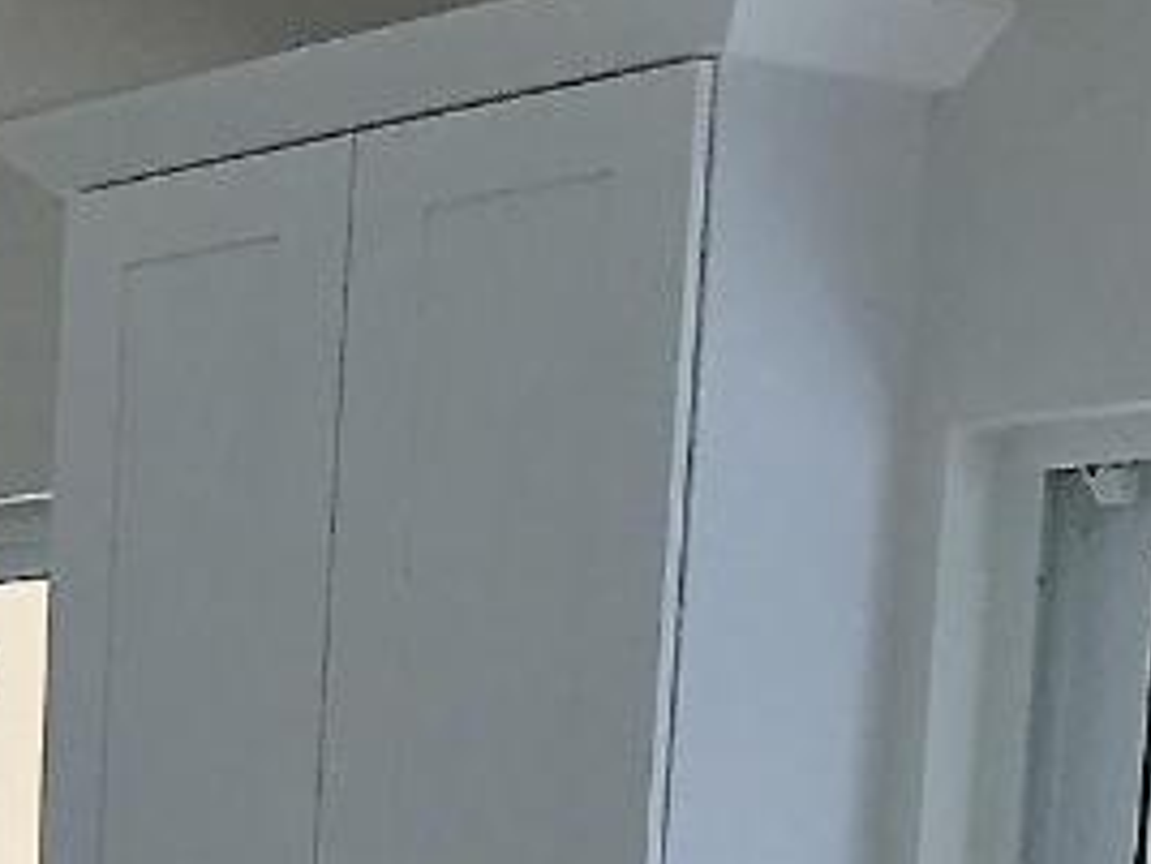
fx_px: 3691
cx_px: -889
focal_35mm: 111
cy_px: 1496
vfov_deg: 12.3
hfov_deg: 15.4
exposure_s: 1/30
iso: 50
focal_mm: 4.15
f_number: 2.2
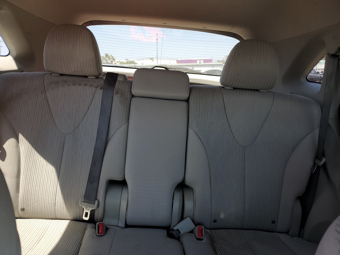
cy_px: 128
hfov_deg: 67.3
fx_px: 255
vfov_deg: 53.1
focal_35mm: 26
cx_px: 170
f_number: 1.5
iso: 50
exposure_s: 1/213
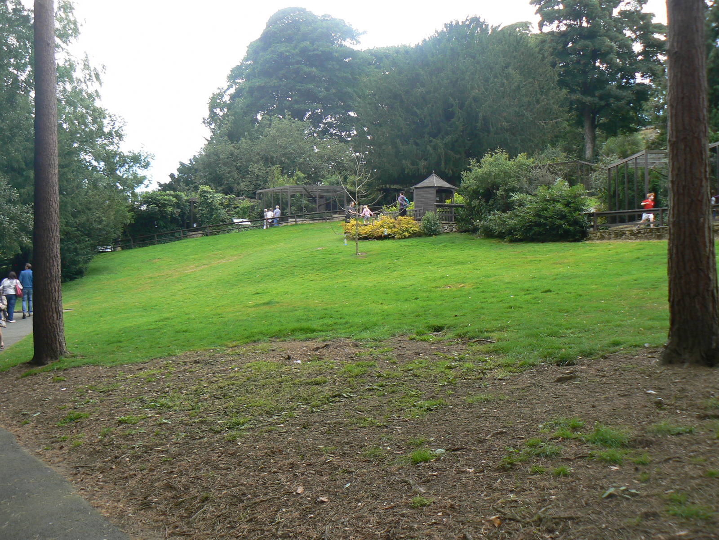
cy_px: 270
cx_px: 360
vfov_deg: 39.7
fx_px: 748
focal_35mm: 36
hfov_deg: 51.4
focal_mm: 6
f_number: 4
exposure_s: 1/80
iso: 80
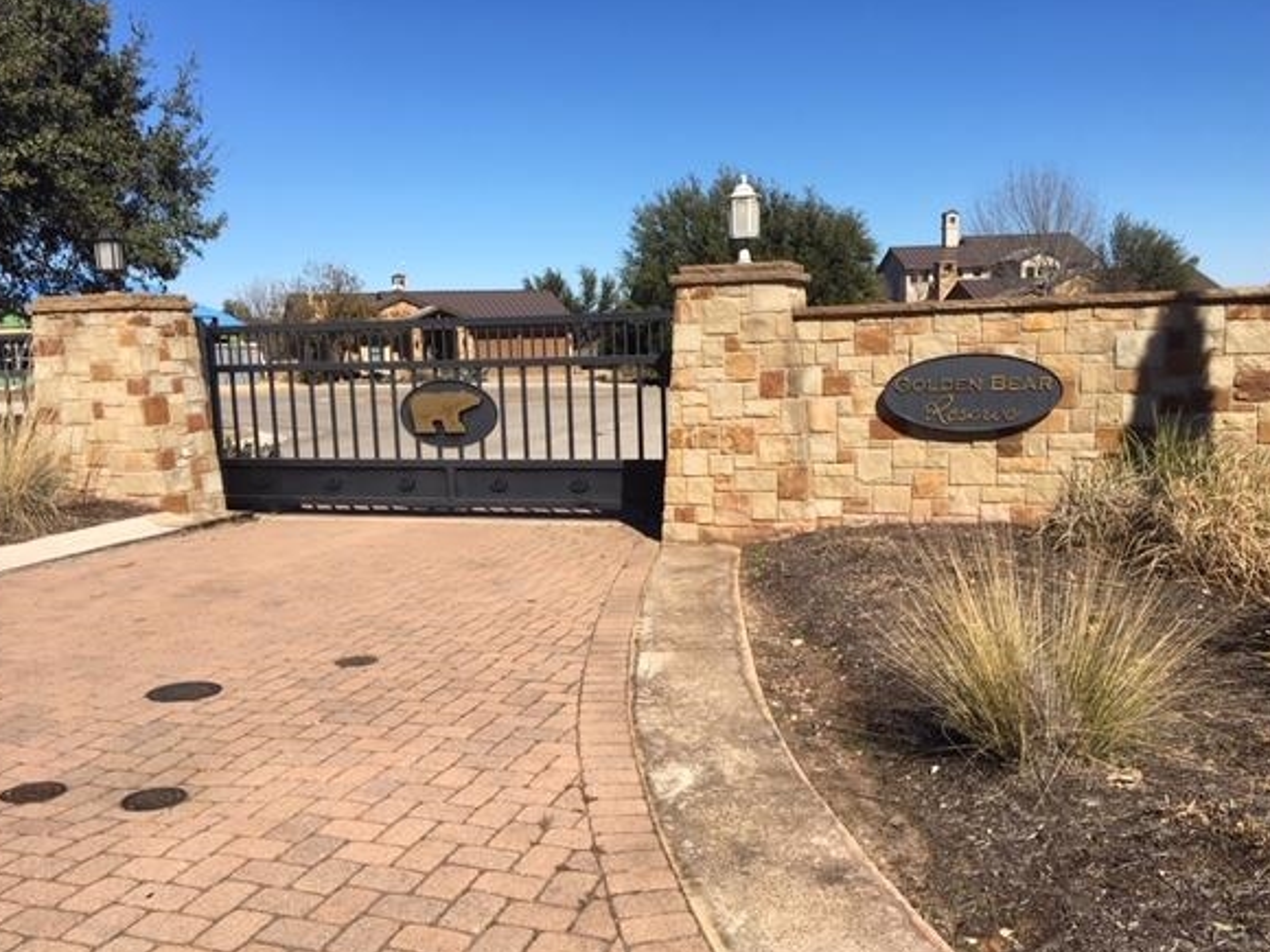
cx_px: 633
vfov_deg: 44.1
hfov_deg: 56.8
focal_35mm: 32
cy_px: 510
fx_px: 1174
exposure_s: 1/2024
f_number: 2.2
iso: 25
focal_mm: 4.15
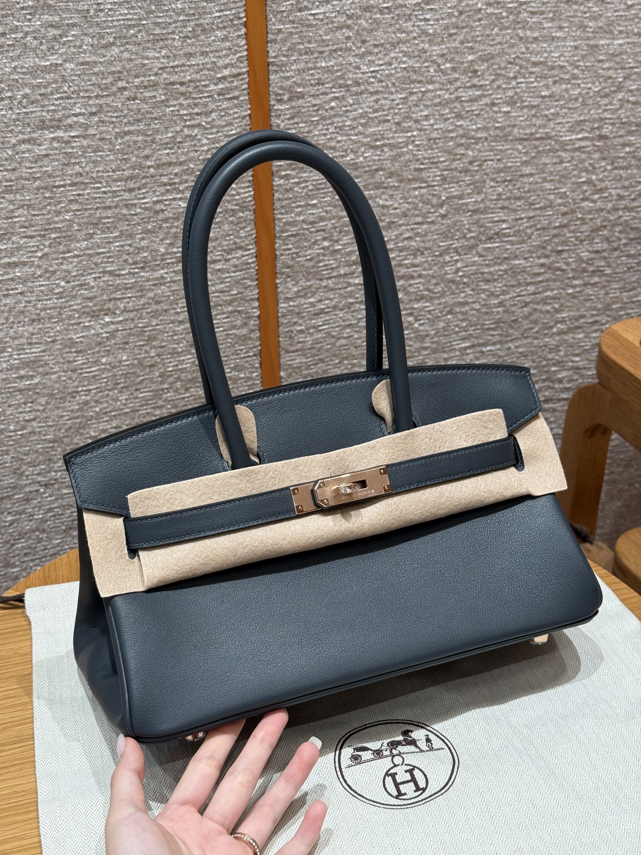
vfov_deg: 39.7
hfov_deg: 30.3
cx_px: 320
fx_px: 1185
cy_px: 428
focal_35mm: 48
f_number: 1.78
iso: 100
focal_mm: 6.76
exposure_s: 1/76
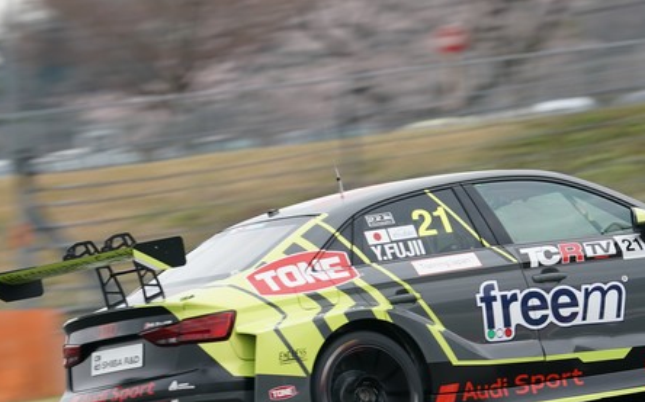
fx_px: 9066
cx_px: 389
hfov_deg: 4.1
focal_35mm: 516
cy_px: 136
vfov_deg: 2.5
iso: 400
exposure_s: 1/200
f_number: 8
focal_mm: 312
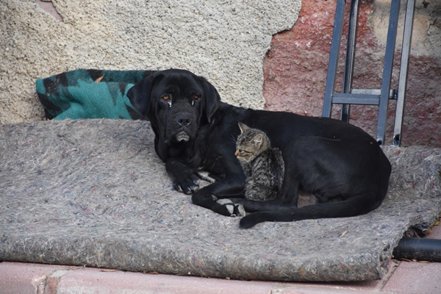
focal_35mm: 210
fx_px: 2572
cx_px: 220
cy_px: 147
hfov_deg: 9.8
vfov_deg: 6.5
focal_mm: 140
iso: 800
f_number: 5.6
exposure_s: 1/320
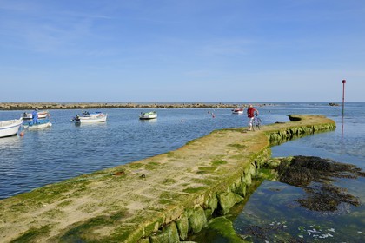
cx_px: 182
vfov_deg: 45.0
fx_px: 294
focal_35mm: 29
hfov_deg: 63.7
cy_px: 122
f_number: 11
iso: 200
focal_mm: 29
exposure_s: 1/320
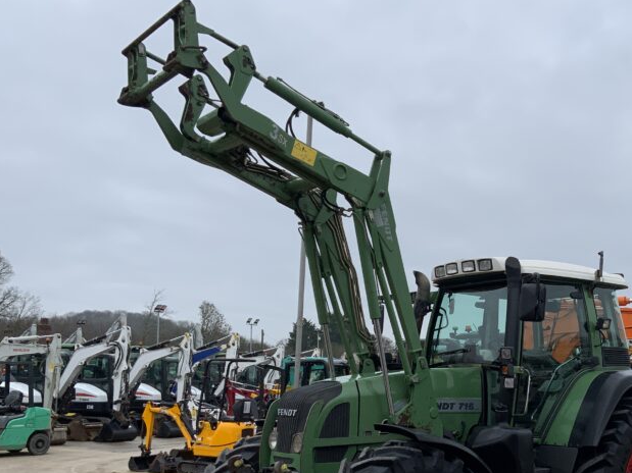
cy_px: 322
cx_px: 487
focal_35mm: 48
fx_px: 876
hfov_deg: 38.5
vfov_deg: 30.0
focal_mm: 3
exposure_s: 1/509
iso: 16
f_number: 1.8
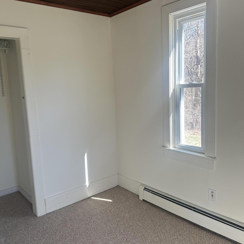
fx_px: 231
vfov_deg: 55.6
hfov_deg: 55.6
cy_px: 116
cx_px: 122
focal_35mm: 29
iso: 64
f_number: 1.78
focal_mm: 6.86
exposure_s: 1/177
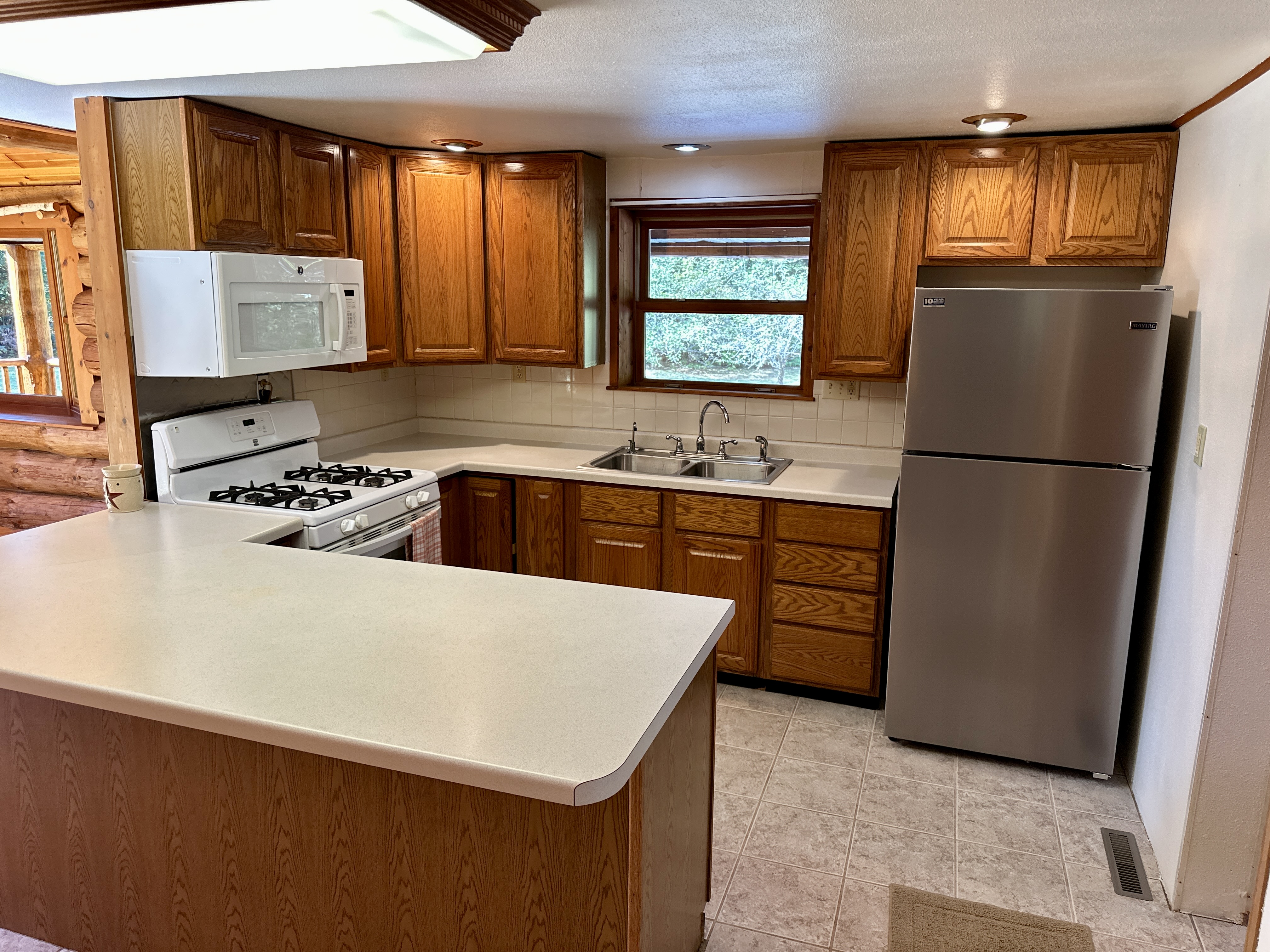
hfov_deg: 71.6
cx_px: 635
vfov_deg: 56.8
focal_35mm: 24
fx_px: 881
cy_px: 476
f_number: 1.78
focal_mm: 6.86
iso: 200
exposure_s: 1/120
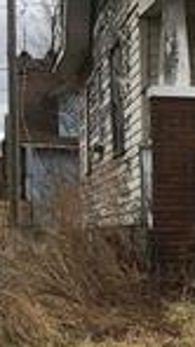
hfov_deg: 7.3
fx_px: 1456
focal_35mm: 158
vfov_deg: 13.5
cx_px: 442
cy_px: 335
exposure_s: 1/545
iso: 20
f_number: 1.8
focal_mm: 4
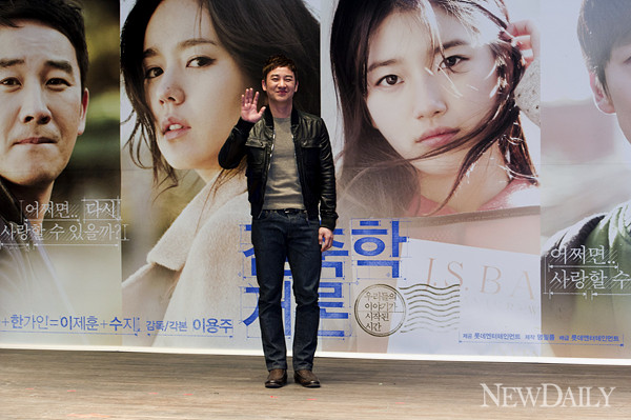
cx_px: 316
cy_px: 210
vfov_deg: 19.4
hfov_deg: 28.9
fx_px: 1226
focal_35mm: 70
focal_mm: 70
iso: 3200
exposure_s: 1/60
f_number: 6.3
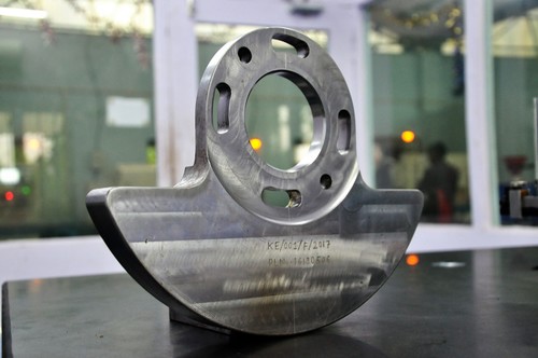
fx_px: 761
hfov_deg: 38.9
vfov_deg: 26.4
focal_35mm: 51
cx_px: 269
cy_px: 179
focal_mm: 34
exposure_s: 1/60
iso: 1250
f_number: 4.2
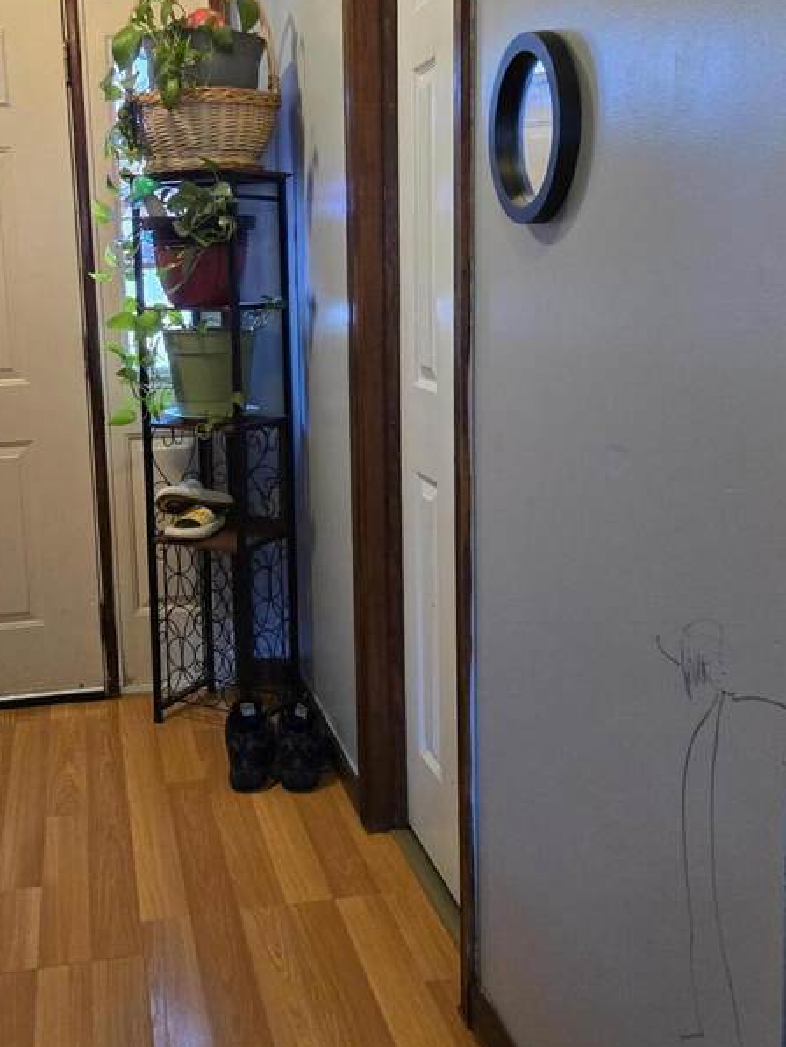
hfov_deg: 38.3
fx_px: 1120
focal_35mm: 37
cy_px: 452
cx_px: 268
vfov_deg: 50.0
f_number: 1.8
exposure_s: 1/120
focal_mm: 5.4
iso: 500
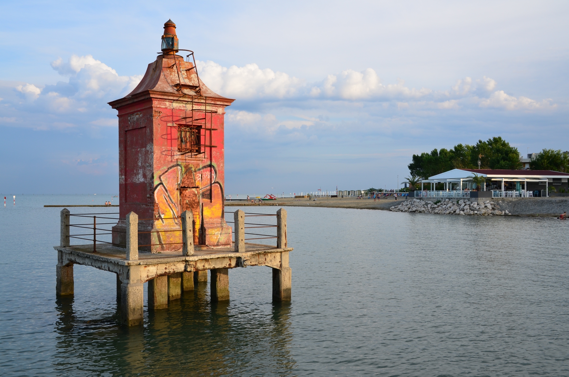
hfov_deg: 53.2
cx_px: 284
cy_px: 188
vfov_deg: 36.7
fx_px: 568
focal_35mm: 36
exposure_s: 1/100
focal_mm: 24
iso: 160
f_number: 9
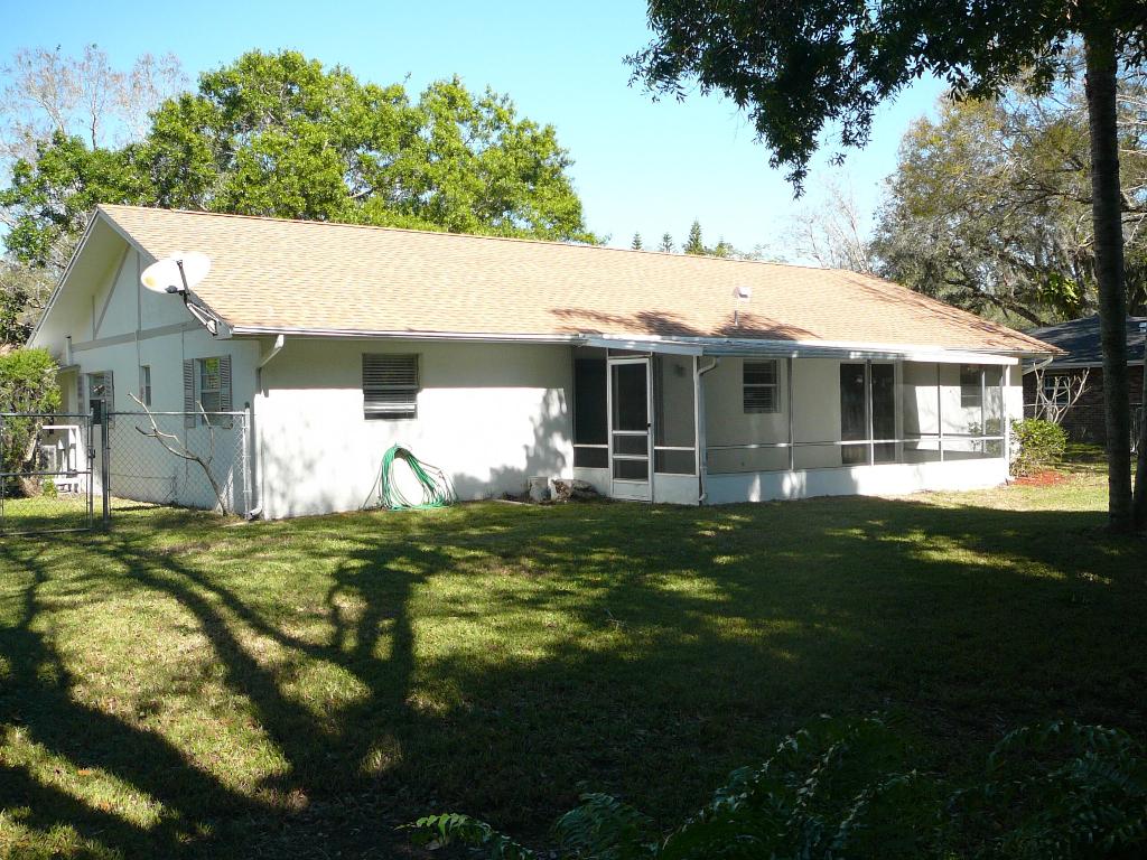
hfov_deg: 52.6
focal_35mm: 35
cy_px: 430
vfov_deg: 40.7
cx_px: 574
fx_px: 1160
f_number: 2.8
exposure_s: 1/500
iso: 80
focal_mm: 5.2
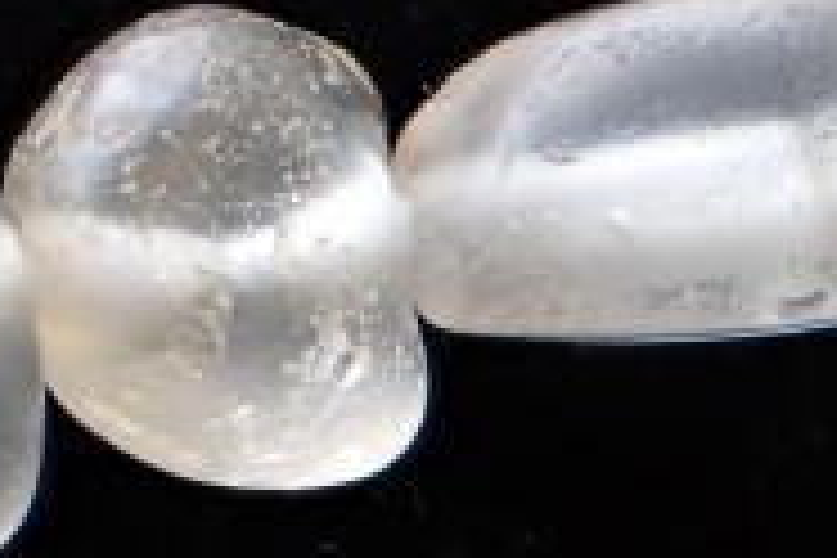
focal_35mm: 107
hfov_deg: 18.2
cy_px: 632
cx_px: 994
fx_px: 2488
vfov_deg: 12.6
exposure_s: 1/125
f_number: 3.2
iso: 200
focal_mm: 5.4
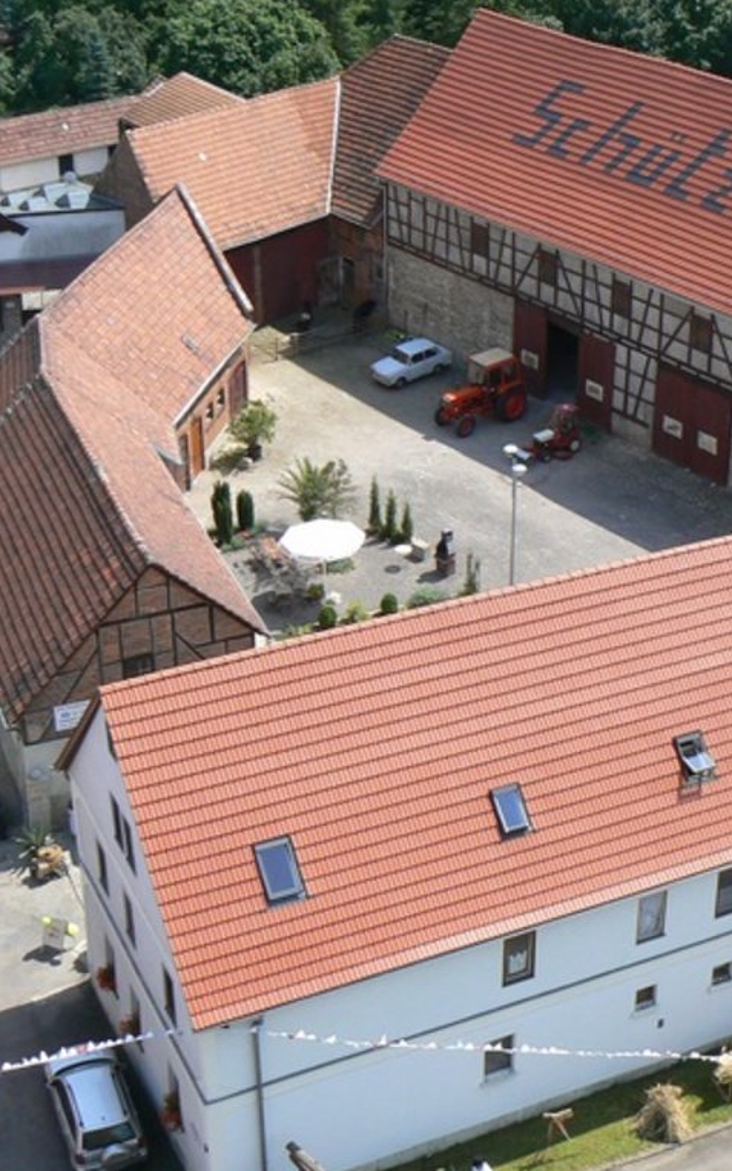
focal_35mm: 60
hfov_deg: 21.5
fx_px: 1915
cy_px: 522
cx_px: 513
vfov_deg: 34.0
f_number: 5.6
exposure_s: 1/320
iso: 80
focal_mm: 6
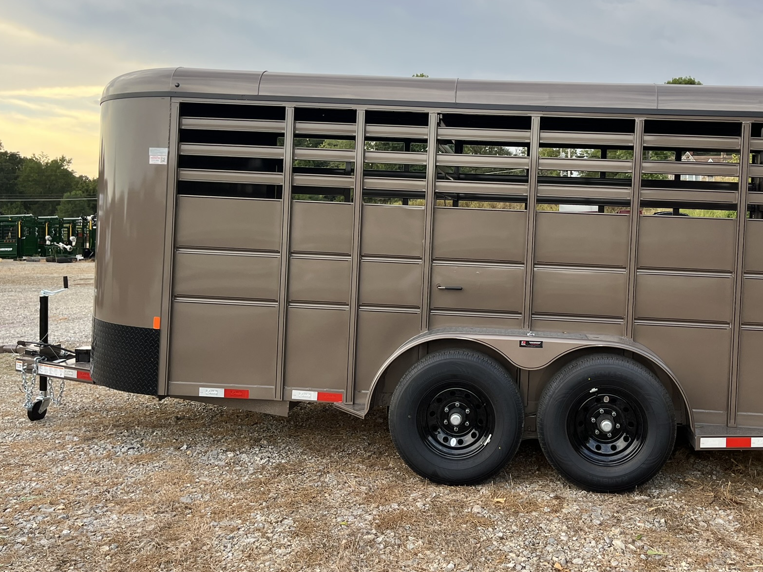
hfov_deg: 53.4
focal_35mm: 34
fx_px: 750
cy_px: 225
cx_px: 472
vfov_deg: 41.6
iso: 50
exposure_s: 1/309
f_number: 1.6
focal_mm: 5.1
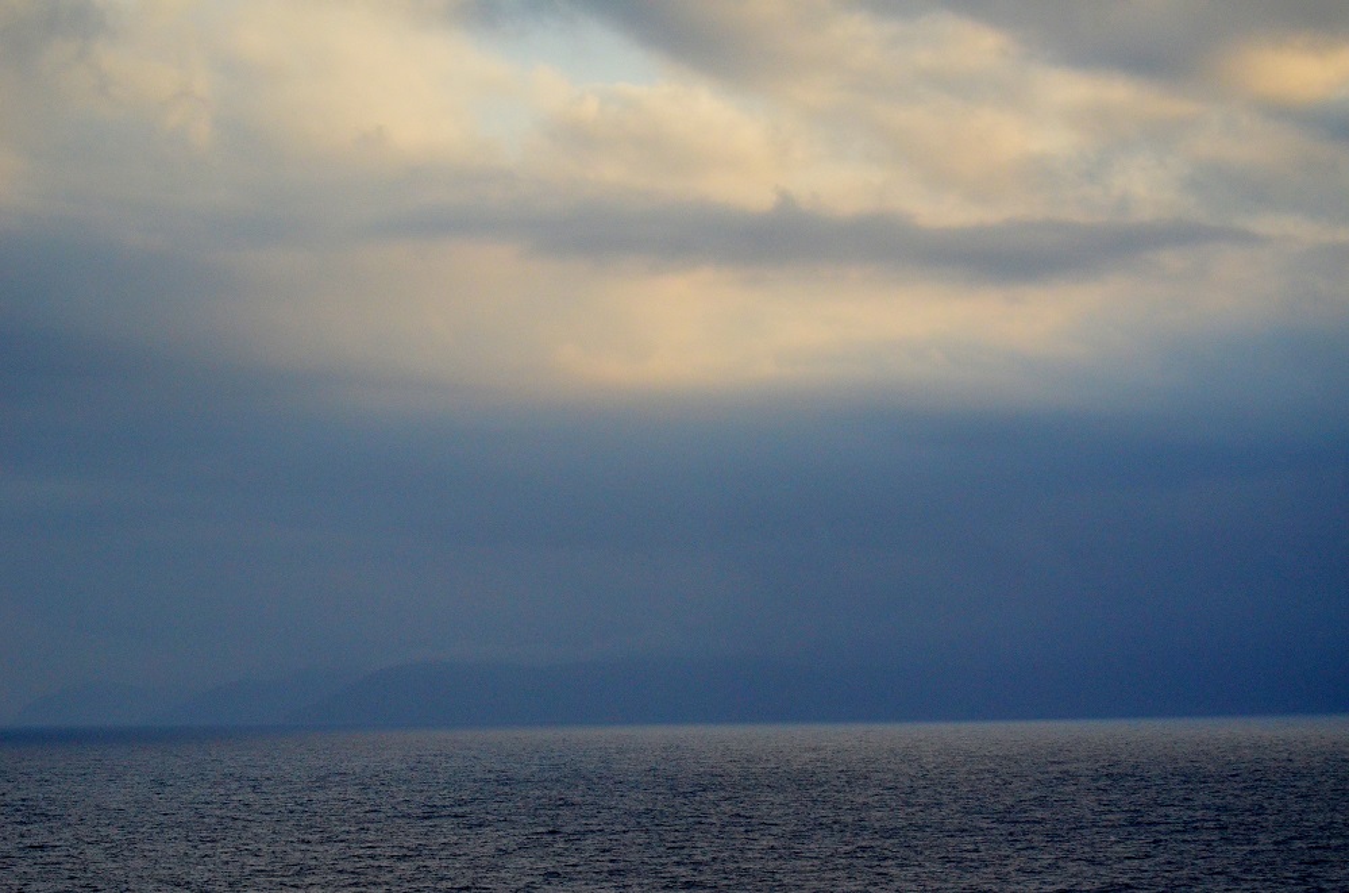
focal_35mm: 105
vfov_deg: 13.0
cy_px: 446
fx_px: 3925
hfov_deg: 19.5
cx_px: 674
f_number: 4.5
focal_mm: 70
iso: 2200
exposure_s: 1/8000
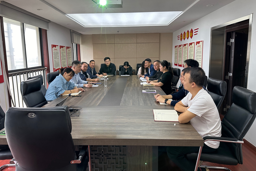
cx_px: 123
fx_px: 185
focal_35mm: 26
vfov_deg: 49.5
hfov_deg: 69.4
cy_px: 81
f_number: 1.78
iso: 200
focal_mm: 6.86
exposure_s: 1/120
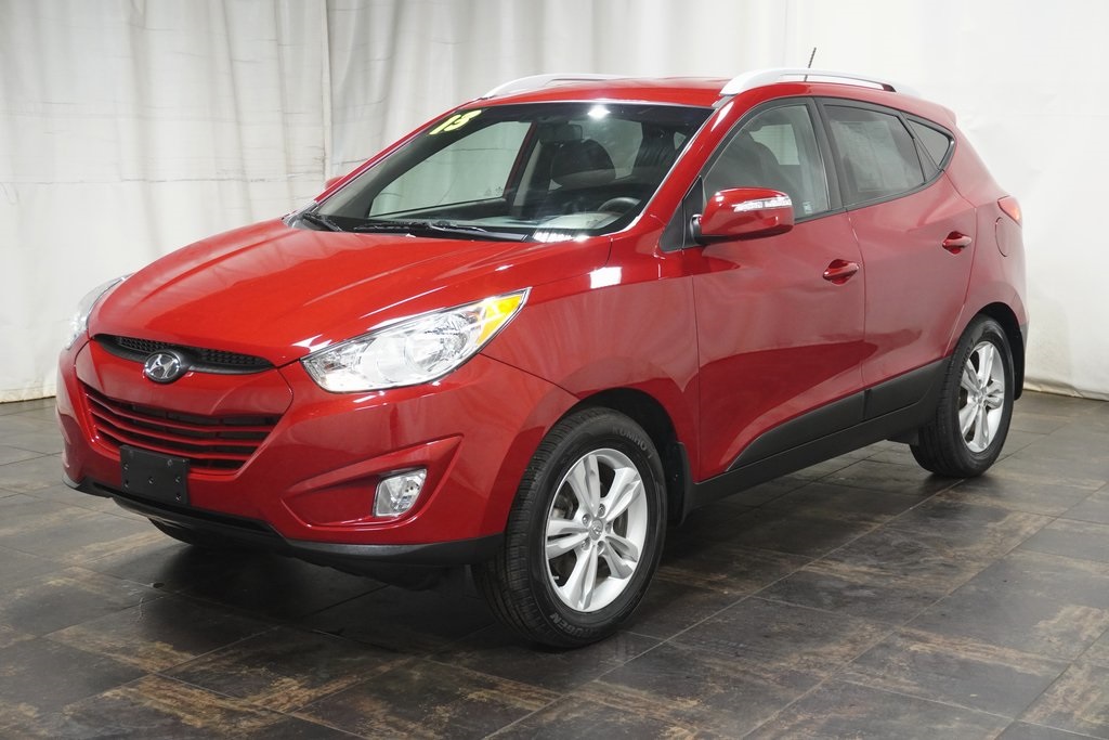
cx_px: 554
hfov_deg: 41.1
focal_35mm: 48
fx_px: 1479
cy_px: 370
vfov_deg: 28.1
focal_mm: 32
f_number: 5.6
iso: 2000
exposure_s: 1/60
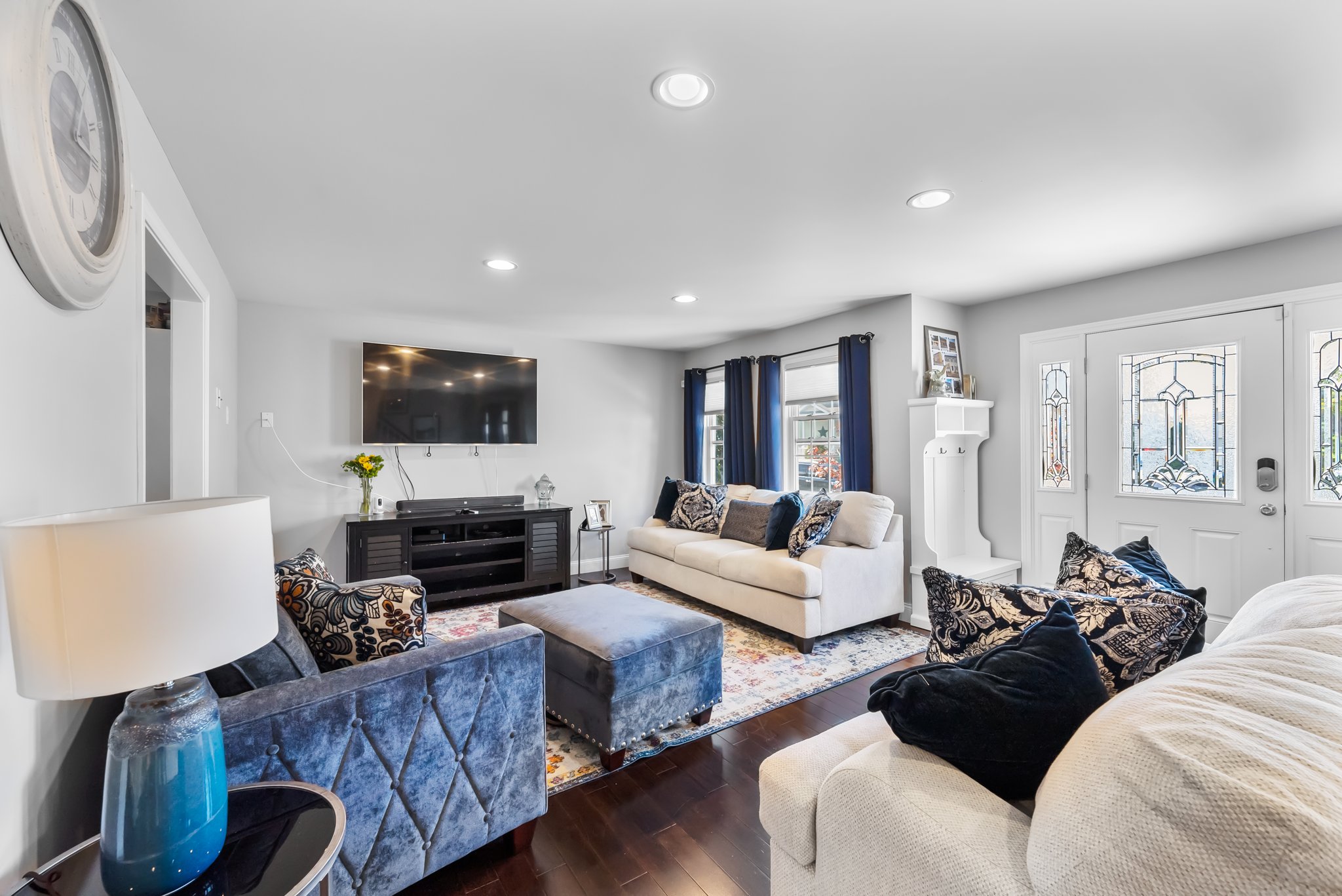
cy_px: 448
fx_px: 522
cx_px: 671
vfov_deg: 81.3
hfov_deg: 104.2
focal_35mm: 14
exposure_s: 1/15
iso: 800
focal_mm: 14
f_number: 8
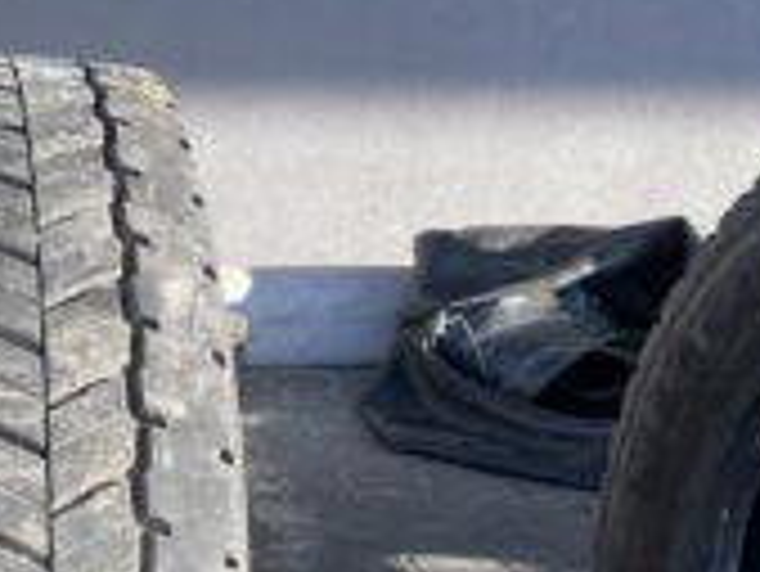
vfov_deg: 20.7
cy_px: 696
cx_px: -4
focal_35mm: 66
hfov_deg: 27.6
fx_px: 1450
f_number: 1.8
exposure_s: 1/510
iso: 32
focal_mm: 4.25
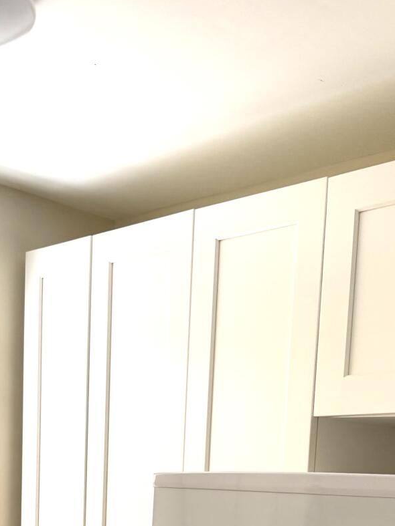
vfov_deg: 28.0
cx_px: 212
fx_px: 928
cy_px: 621
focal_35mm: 61
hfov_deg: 24.0
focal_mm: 6.76
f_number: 1.78
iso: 160
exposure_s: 1/121
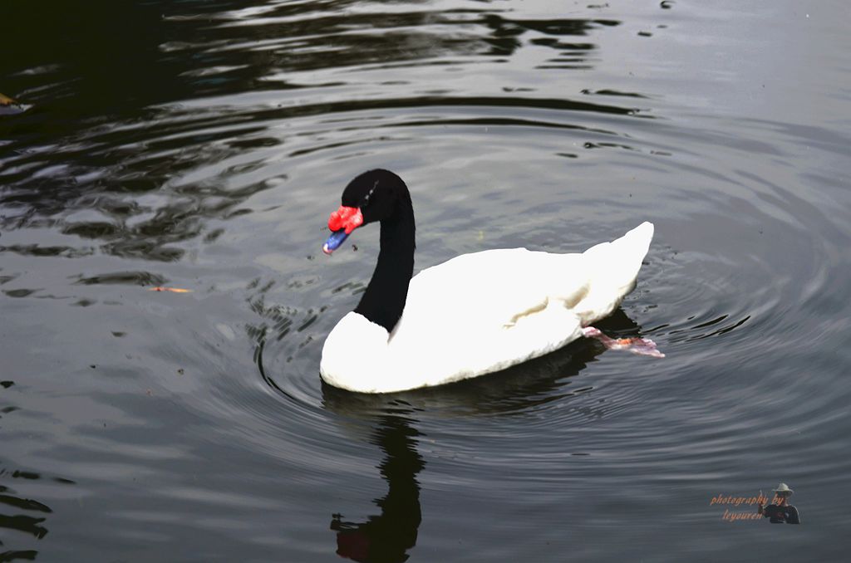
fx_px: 3538
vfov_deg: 9.1
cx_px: 426
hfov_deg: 13.7
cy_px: 282
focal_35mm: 150
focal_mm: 100
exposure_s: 1/80
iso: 400
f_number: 4.5
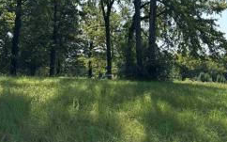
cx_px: 106
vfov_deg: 29.1
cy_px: 11
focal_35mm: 42
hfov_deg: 47.2
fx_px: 260
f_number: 1.78
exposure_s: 1/3759
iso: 100
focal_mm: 6.76
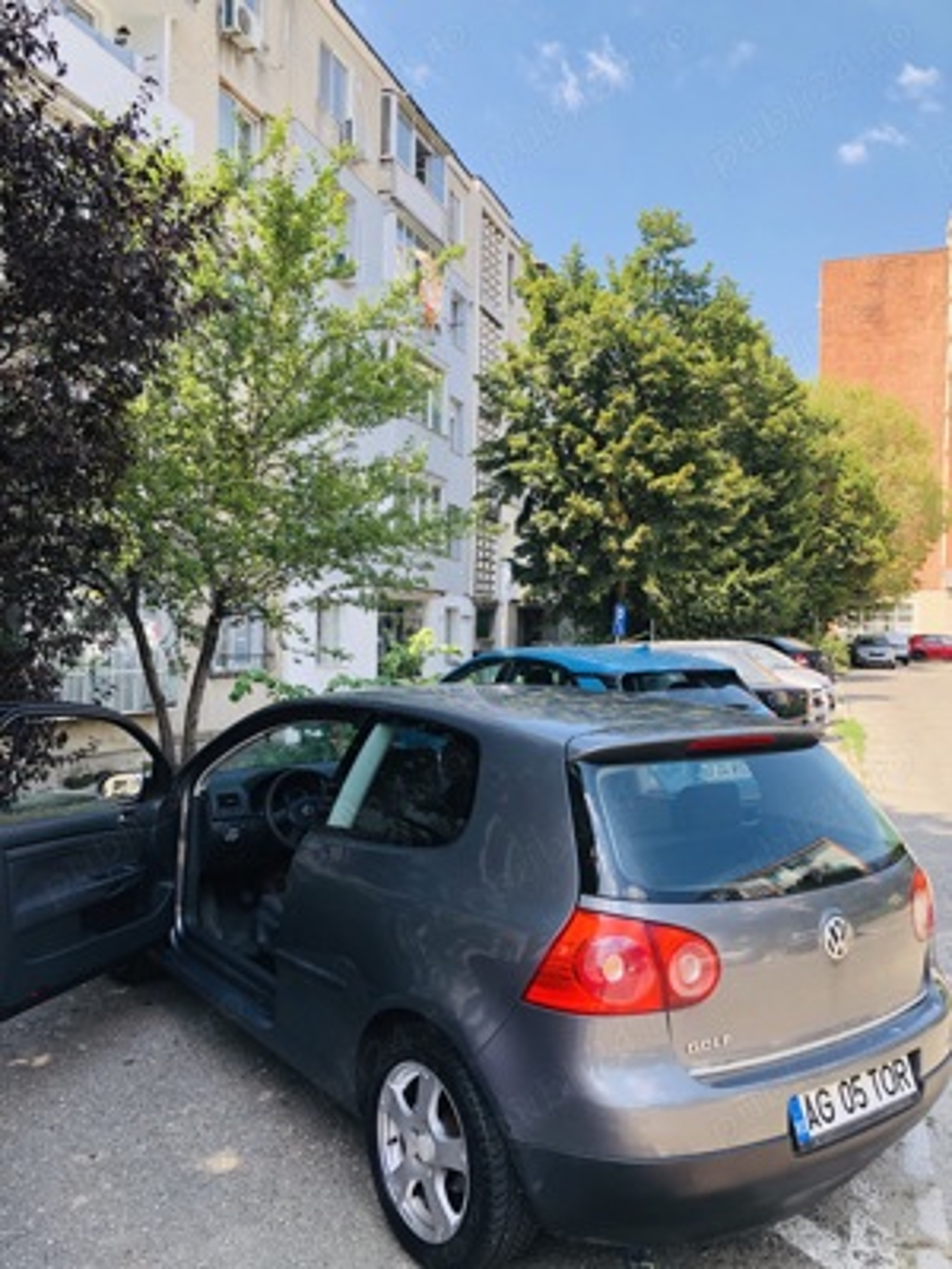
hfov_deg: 49.7
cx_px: 476
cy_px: 634
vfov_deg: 63.4
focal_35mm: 28
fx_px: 1027
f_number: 1.8
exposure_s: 1/444
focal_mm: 3.99
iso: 20
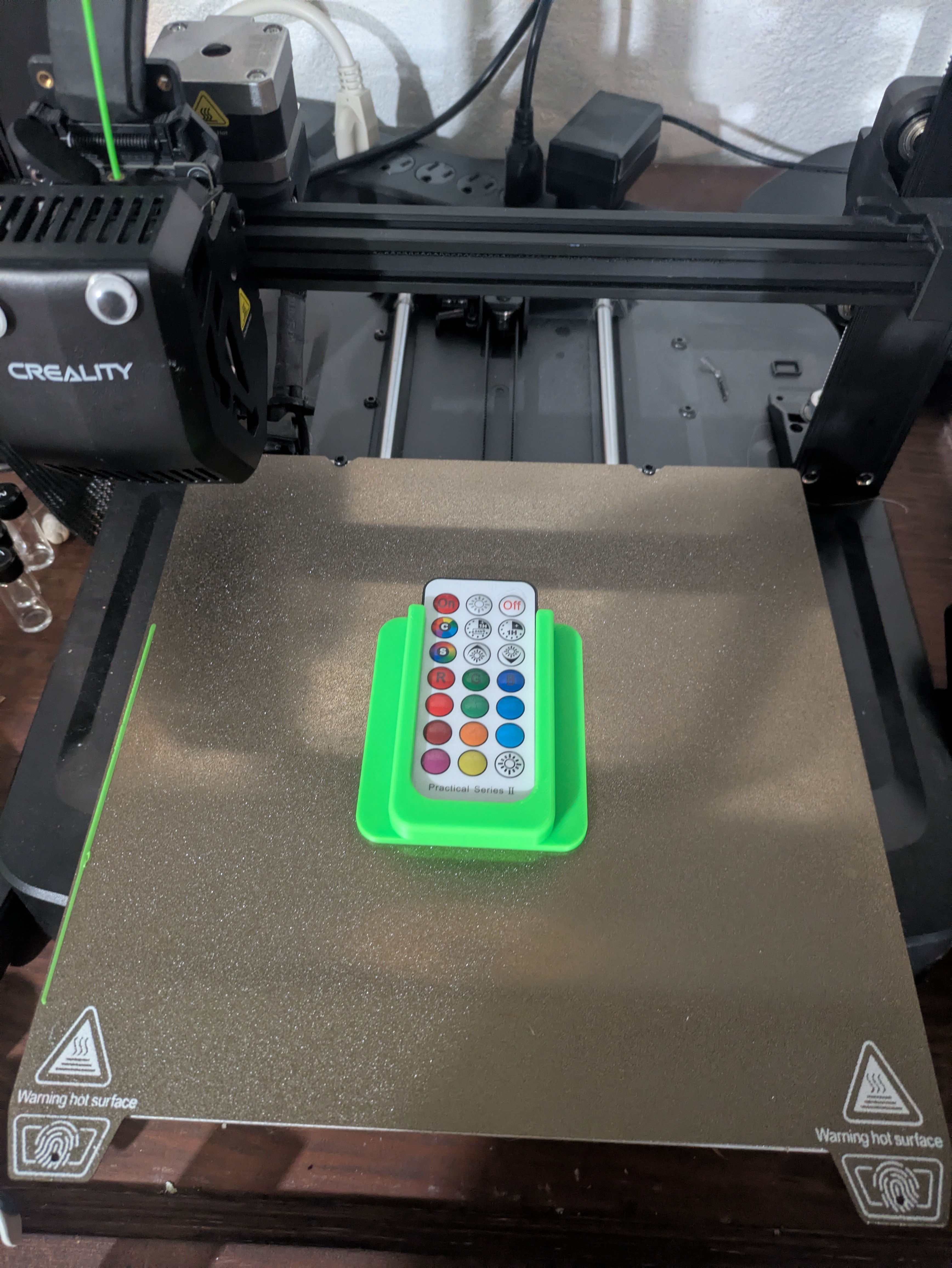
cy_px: 634
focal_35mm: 25
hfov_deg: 54.9
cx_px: 476
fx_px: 916
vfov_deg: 69.4
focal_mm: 5.43
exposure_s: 1/24
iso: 918
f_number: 1.89
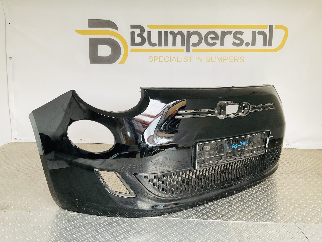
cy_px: 121
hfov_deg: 61.7
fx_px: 270
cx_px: 161
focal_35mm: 29
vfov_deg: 48.2
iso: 64
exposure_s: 1/60
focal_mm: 3
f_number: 1.8
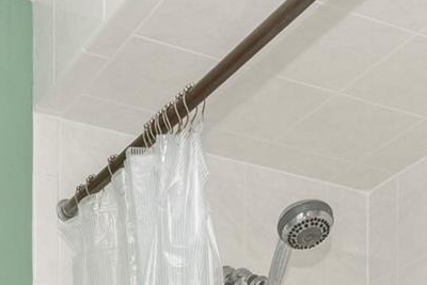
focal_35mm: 87
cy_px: 679
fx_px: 1032
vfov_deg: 12.4
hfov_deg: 23.2
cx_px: 116
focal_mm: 17
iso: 200
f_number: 8
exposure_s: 1/80
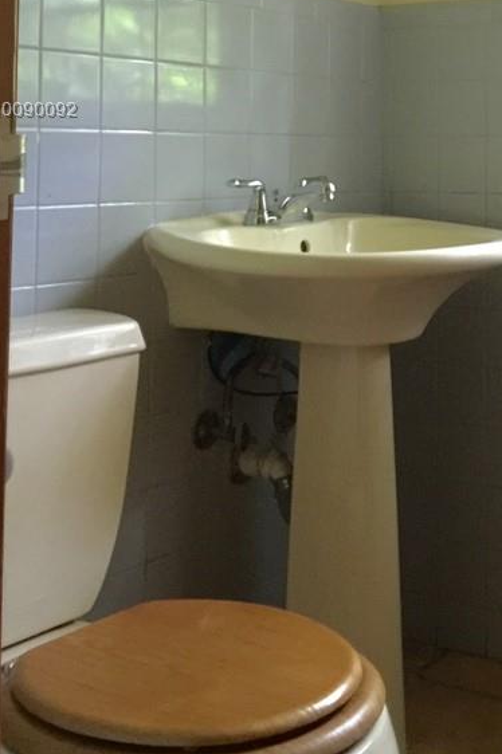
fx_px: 1152
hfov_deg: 23.6
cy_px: 111
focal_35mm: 55
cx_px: 491
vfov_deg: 34.7
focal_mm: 4.15
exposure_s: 1/4
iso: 200
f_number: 2.2
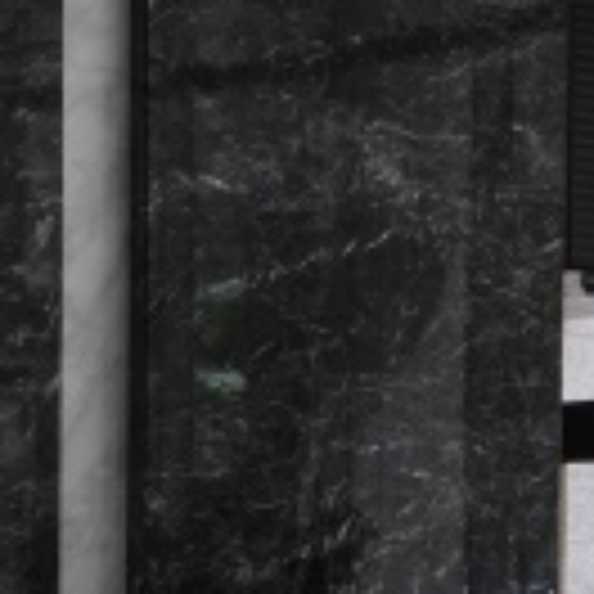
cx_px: 1048
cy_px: 662
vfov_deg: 13.8
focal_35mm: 124
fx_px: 2407
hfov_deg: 12.8
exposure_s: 1/237
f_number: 2.2
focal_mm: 4.15
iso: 32
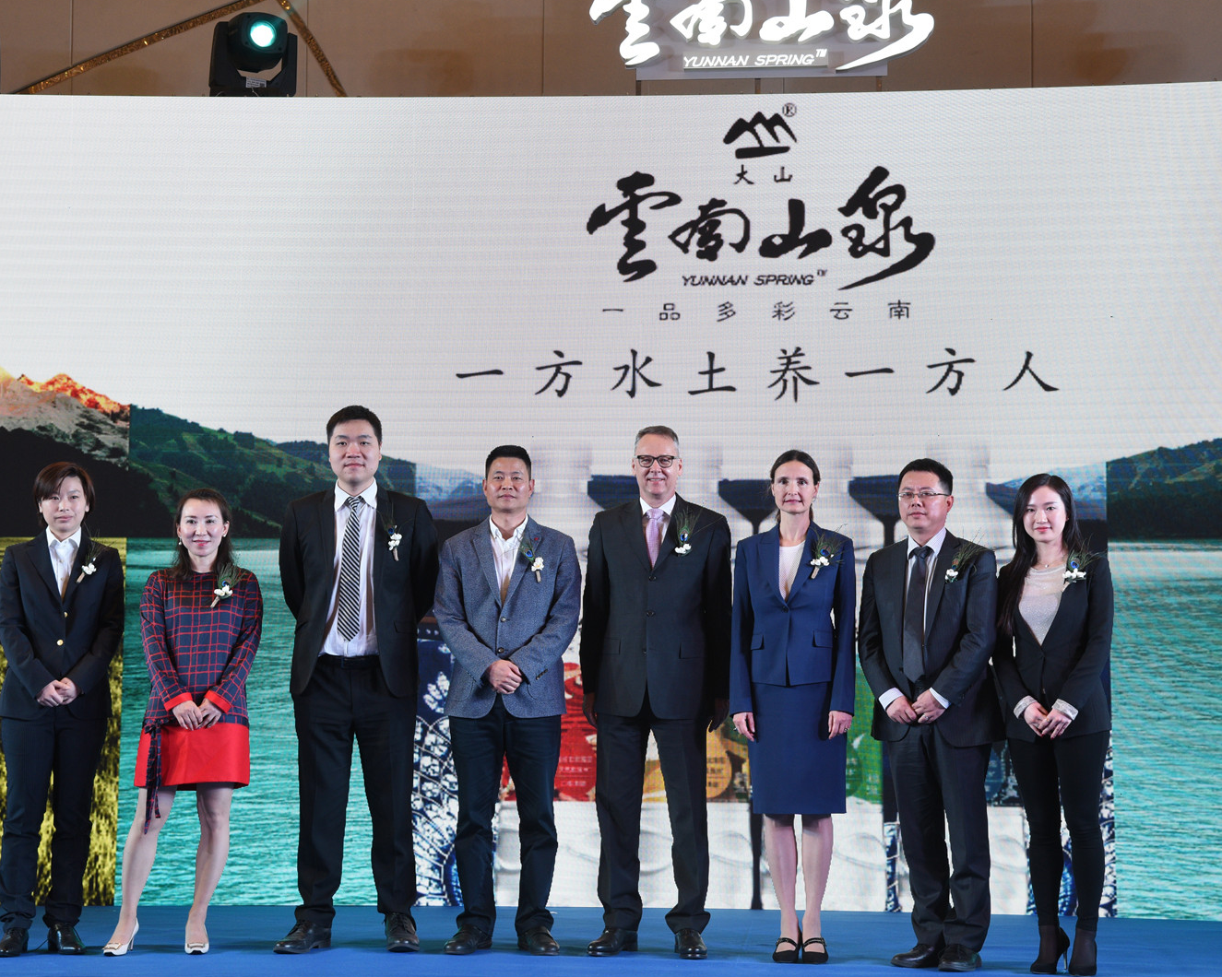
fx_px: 2459
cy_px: 439
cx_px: 589
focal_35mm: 68
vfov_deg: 22.5
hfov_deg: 27.9
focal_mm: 48
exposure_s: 1/125
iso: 640
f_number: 6.3
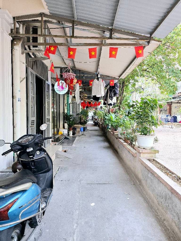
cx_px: 90
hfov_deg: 58.9
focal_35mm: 23
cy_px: 120
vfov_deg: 73.9
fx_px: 160
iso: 125
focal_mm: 6.3
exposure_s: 1/182
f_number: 1.7
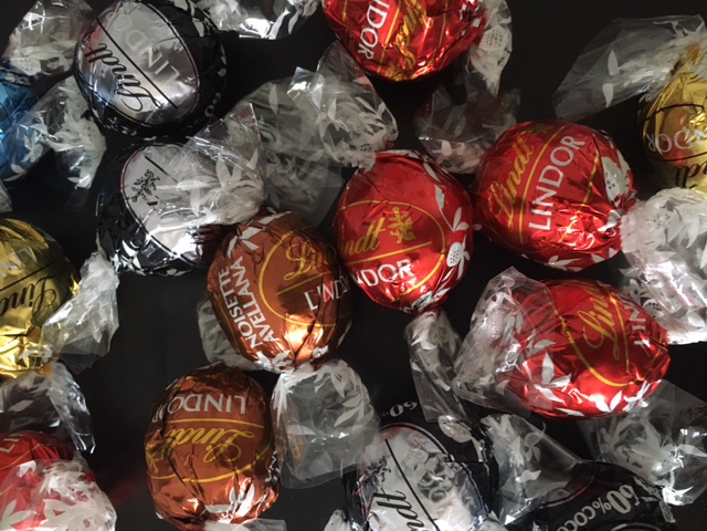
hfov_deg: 61.7
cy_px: 266
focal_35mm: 29
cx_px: 354
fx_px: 592
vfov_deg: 48.2
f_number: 2.2
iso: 400
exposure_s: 1/17
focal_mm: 4.15
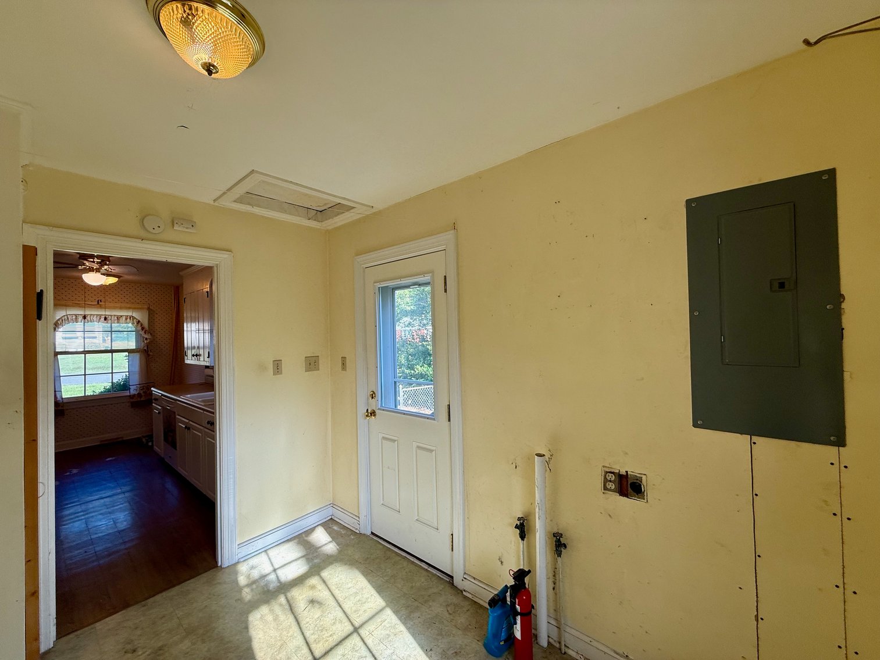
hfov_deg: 102.1
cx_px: 440
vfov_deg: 85.7
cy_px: 330
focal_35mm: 14
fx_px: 356
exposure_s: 1/120
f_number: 2.2
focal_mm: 2.22
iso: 64
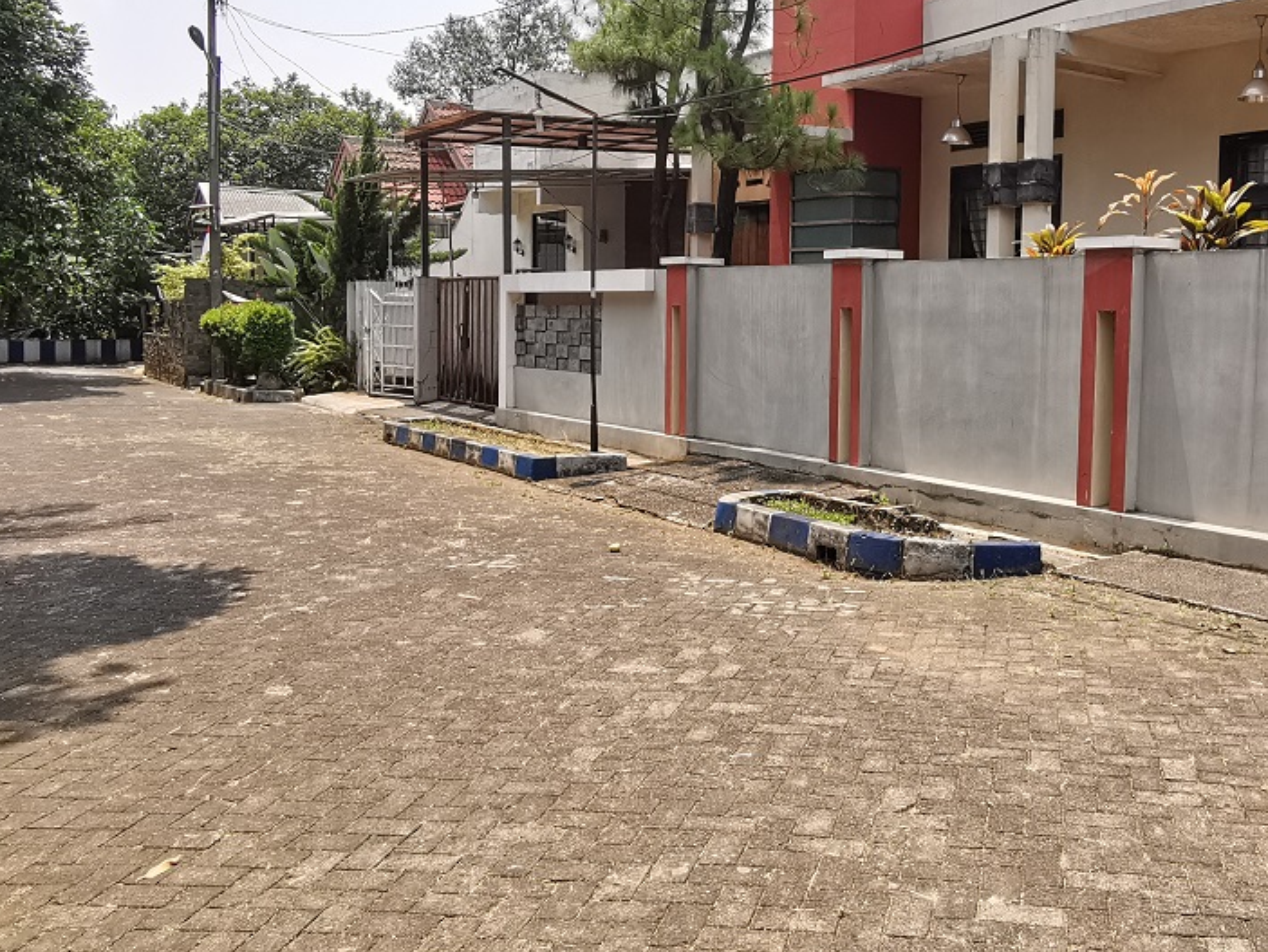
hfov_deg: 51.6
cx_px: 851
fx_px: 1283
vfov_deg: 40.6
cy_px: 396
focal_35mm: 35
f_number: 2.2
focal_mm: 2.35
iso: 50
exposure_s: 1/658
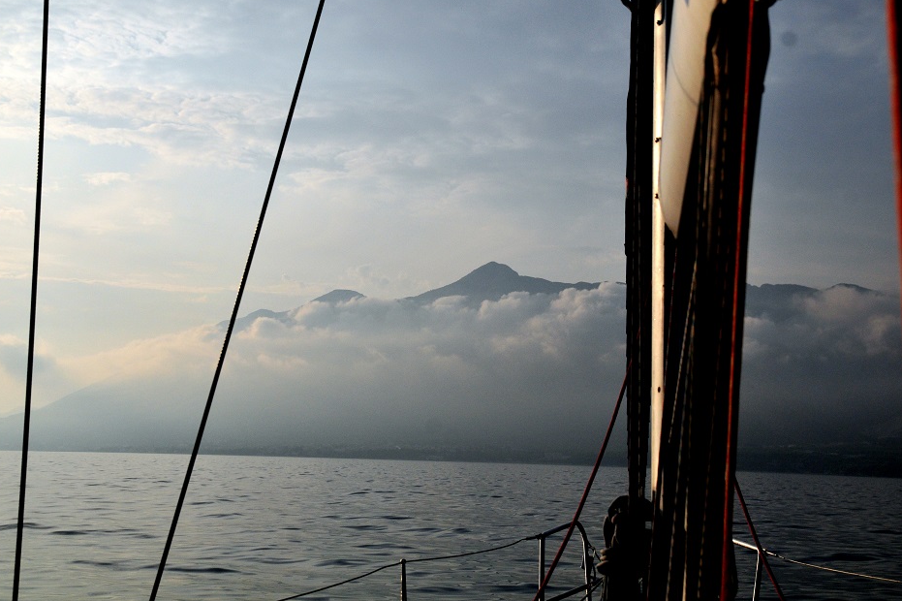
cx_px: 446
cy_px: 302
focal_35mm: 54
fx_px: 1340
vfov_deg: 25.3
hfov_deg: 37.2
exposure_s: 1/8000
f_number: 6.3
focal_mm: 35
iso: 400
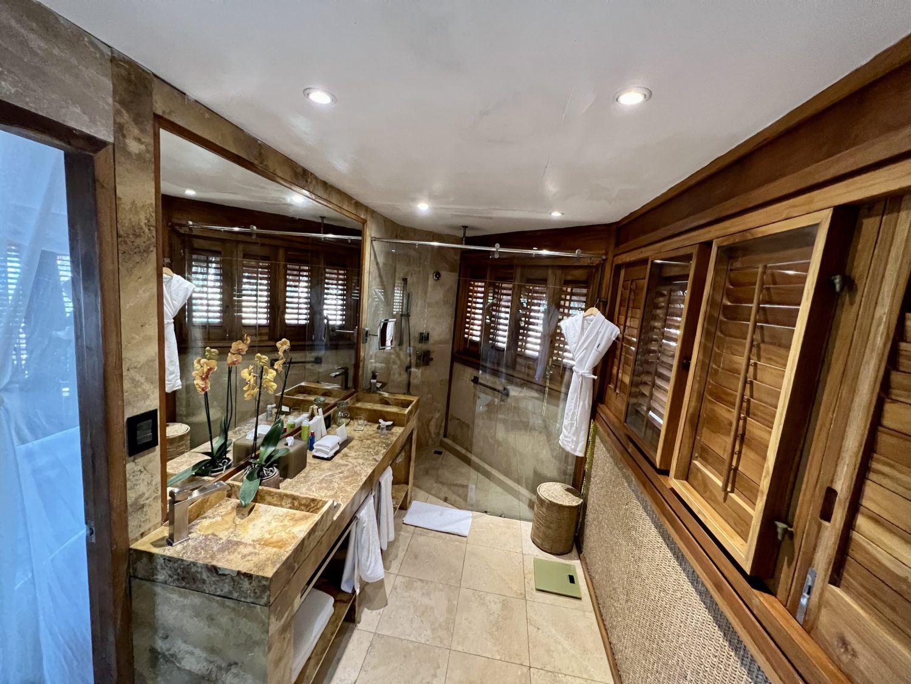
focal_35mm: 13
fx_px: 342
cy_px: 342
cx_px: 456
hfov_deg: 106.2
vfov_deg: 89.9
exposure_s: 1/60
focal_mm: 1.57
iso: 640
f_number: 1.8
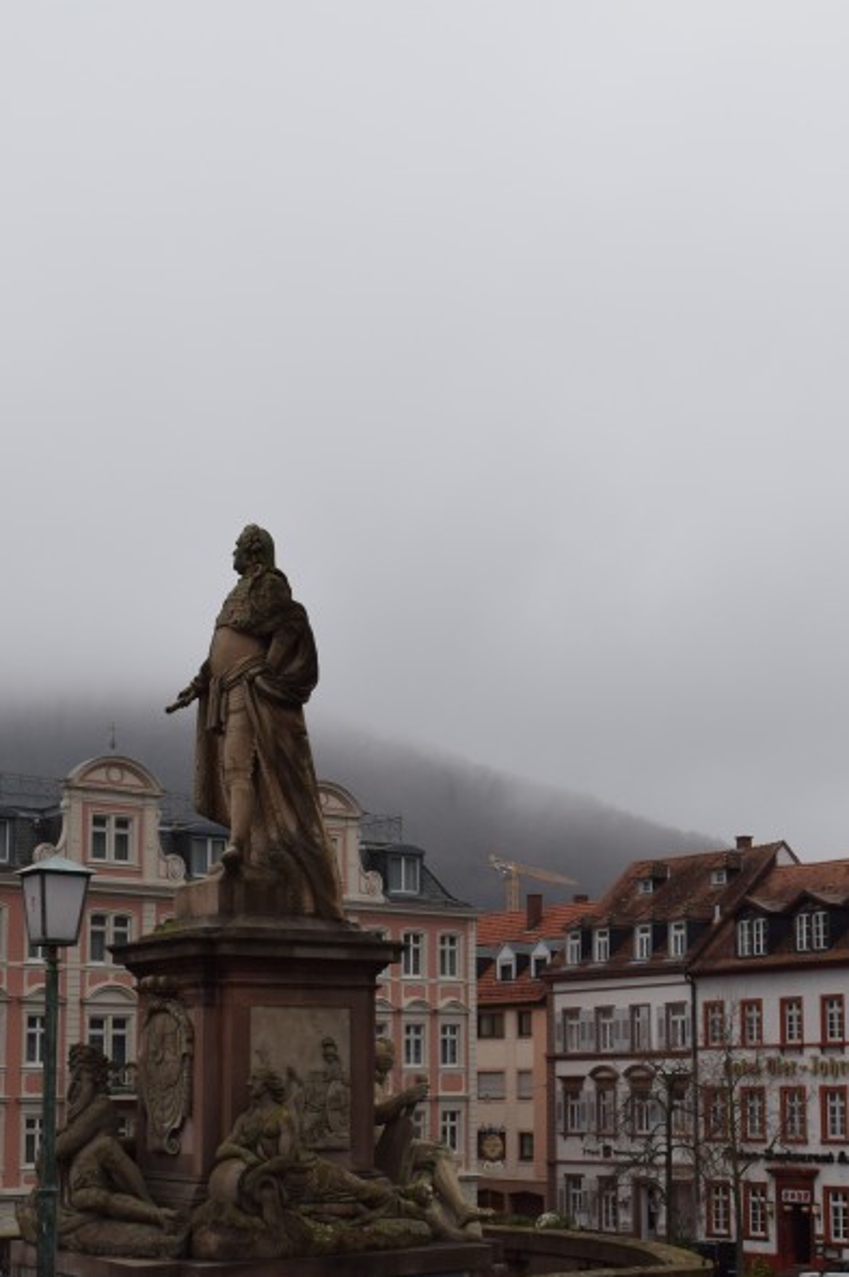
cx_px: 523
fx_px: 1843
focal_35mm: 52
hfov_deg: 25.9
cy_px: 825
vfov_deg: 37.9
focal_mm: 20
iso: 250
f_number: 8
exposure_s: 1/250
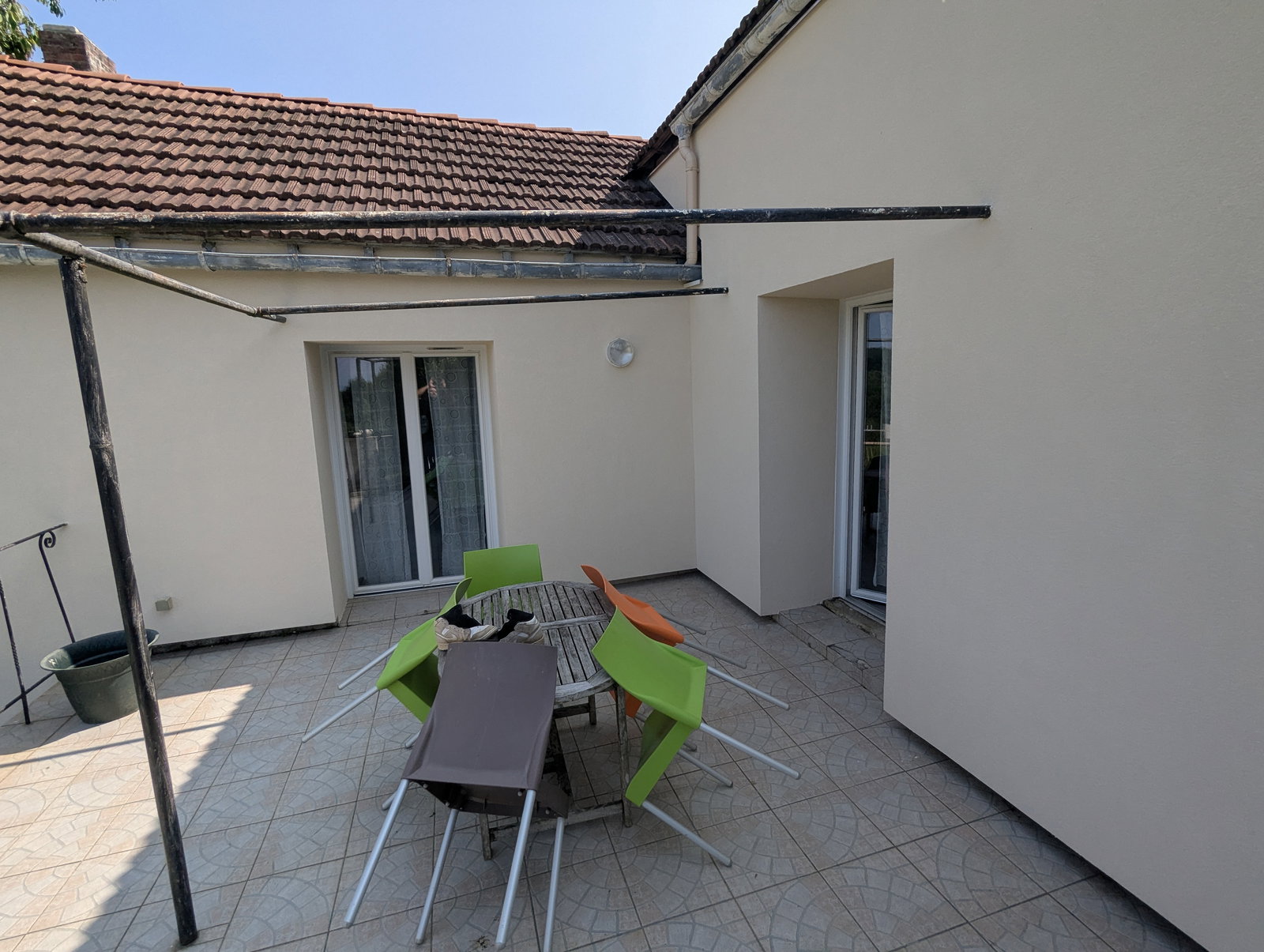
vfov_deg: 78.3
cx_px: 632
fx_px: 585
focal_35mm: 16
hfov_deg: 94.4
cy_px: 476
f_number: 2.2
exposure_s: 1/1403
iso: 49
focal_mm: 2.35
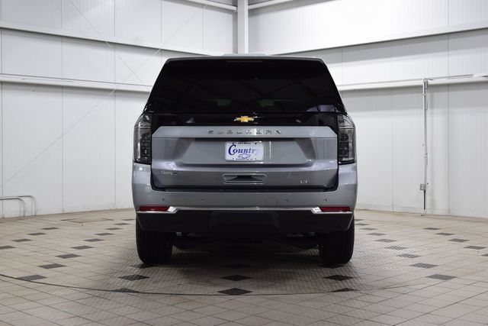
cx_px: 244
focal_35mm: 51
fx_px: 691
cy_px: 163
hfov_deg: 38.9
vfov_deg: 26.5
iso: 400
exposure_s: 1/15
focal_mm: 34
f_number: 6.3
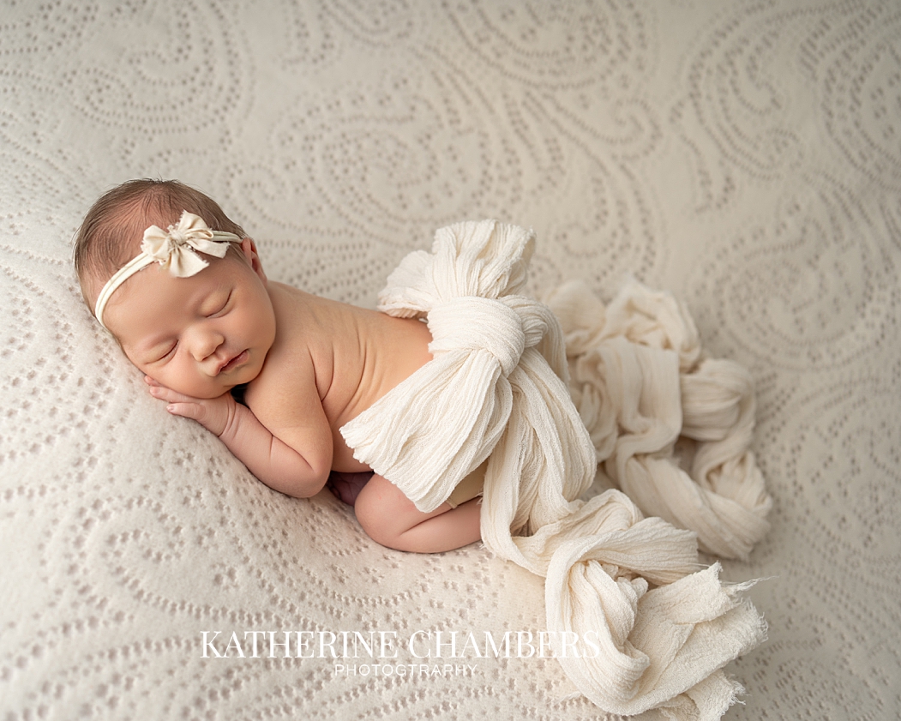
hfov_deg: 45.7
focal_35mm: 40
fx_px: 1067
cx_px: 399
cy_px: 363
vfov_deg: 37.3
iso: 80
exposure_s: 1/160
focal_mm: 35
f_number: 2.8
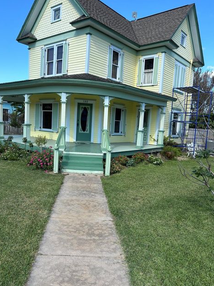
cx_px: 103
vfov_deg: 63.4
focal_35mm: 28
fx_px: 231
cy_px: 147
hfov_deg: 49.7
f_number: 1.6
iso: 50
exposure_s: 1/1616
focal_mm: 5.96
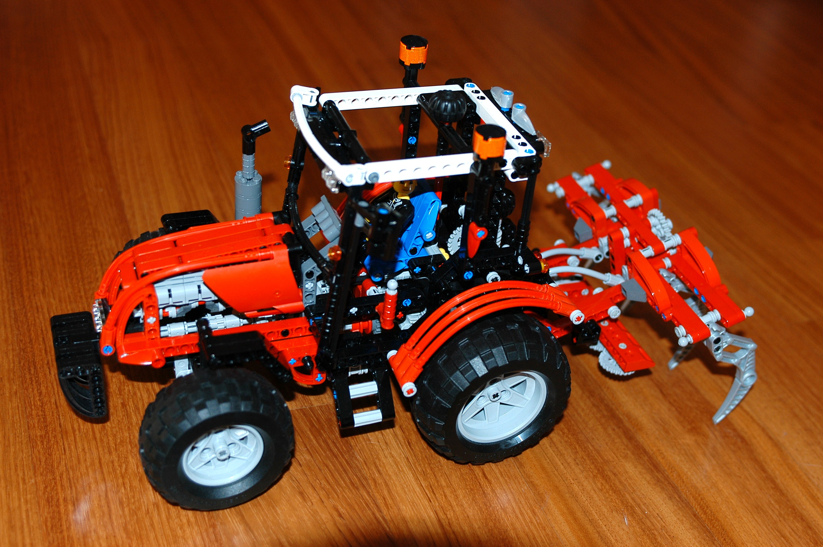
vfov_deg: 28.0
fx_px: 1096
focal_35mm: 48
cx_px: 412
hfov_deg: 41.1
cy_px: 274
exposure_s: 1/60
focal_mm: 32
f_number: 3.5
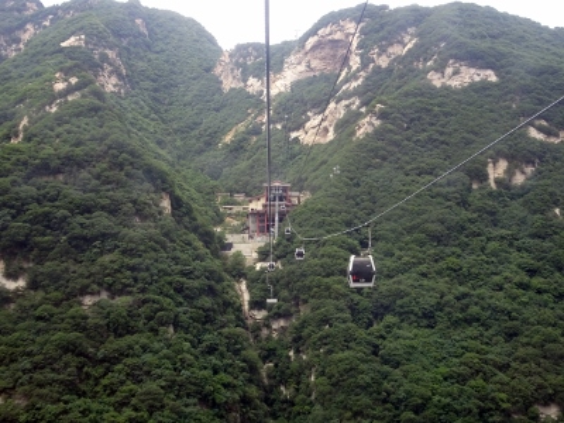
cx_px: 282
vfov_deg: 32.9
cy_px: 212
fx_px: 717
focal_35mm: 44
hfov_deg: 42.9
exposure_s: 1/50
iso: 80
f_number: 4.5
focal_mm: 7.58
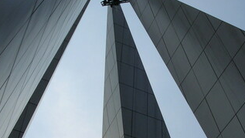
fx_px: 390
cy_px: 73
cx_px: 142
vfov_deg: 20.1
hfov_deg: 34.8
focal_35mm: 60
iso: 50
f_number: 5.6
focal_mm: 5.8
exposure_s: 1/832
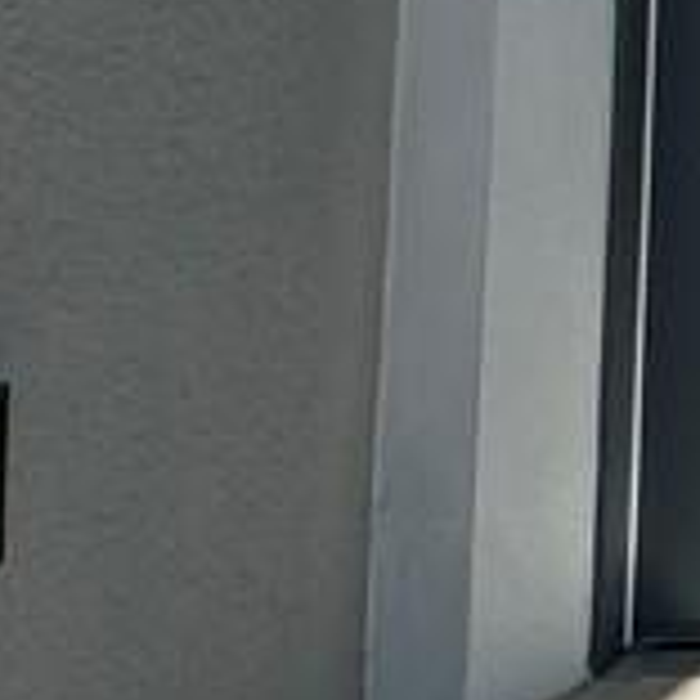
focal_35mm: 127
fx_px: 2906
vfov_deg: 12.4
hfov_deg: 10.3
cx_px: 2042
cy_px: -606
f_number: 2.2
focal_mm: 2.22
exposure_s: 1/1984
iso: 40
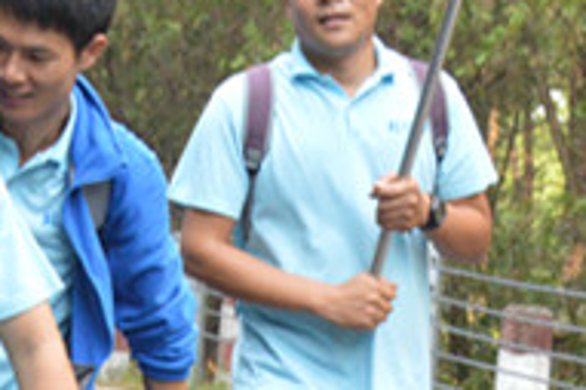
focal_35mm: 221
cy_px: 355
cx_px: -81
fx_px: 3596
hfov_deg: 9.2
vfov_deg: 6.2
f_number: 9
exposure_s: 1/320
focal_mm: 35
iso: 1600
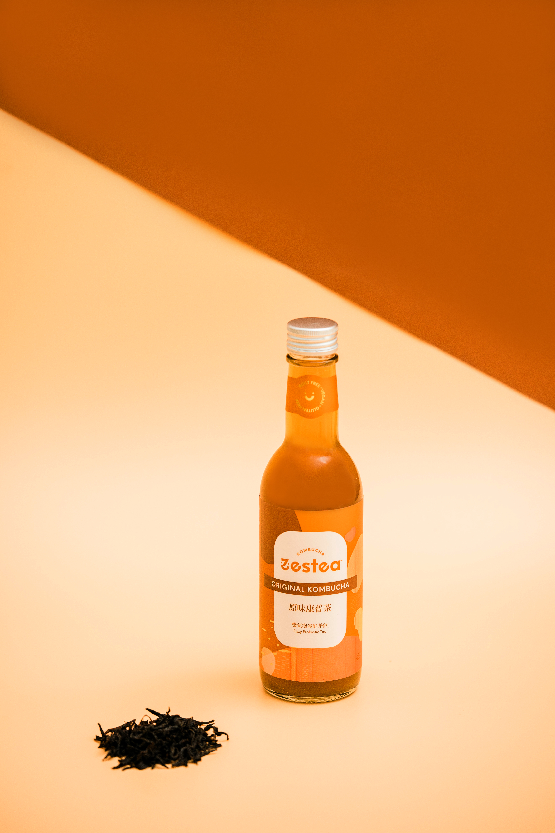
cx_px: 278
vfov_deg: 16.1
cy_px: 416
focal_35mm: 127
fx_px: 2937
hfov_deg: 10.8
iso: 400
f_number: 4
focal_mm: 127
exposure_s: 1/60
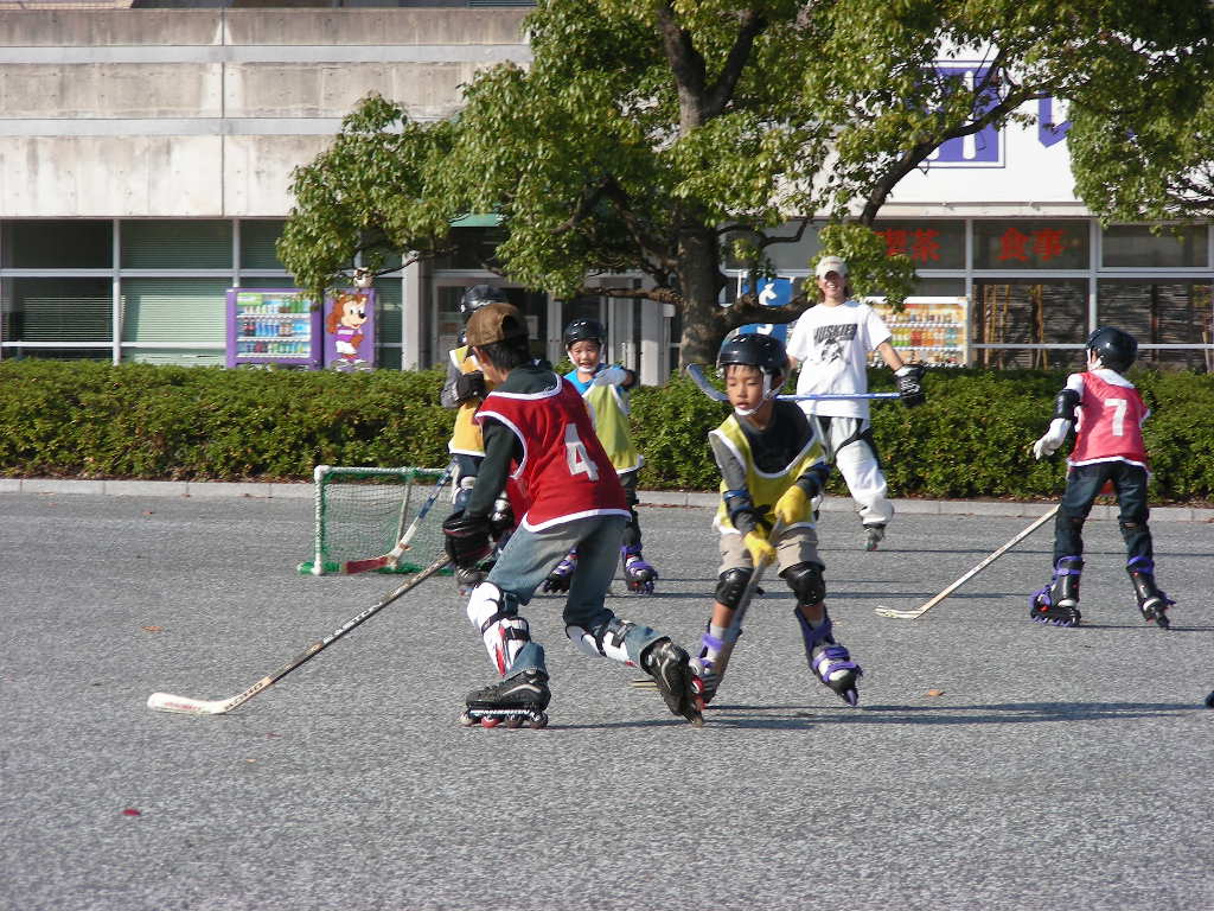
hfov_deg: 10.1
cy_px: 456
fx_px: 6874
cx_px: 607
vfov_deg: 7.6
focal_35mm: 196
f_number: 4
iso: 50
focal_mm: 32.7
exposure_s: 1/349
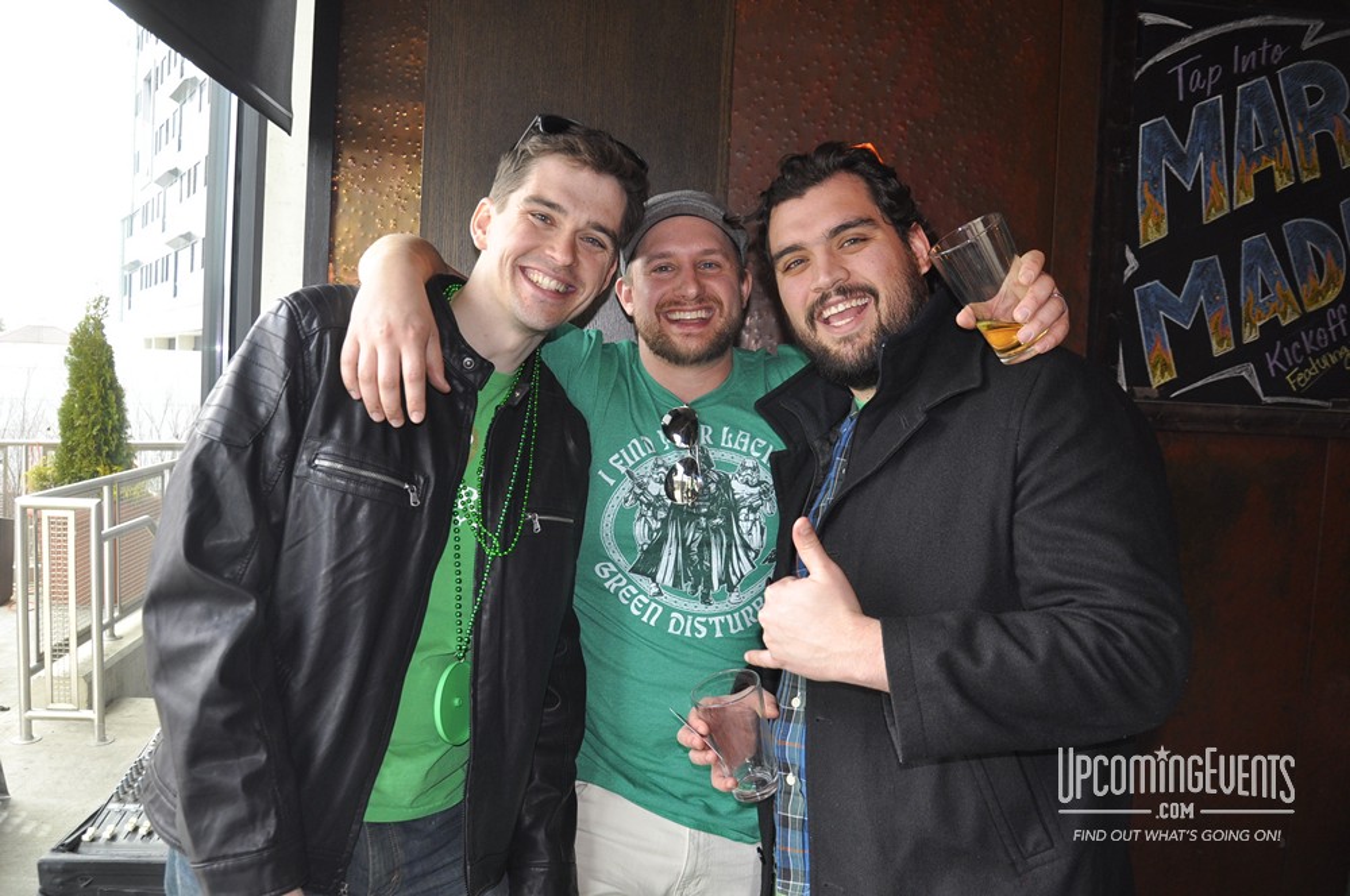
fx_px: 1011
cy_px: 448
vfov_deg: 47.8
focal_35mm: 27
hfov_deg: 67.4
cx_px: 675
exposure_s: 1/60
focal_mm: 18
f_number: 3.5
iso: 400
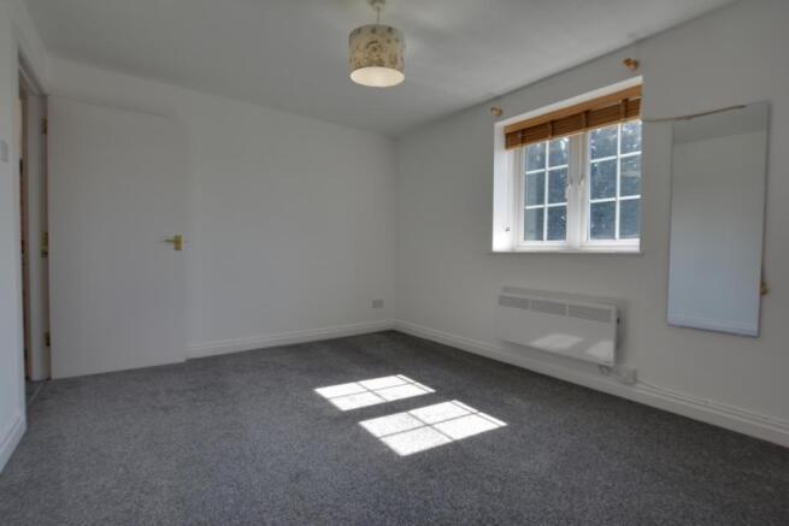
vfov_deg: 72.1
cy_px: 263
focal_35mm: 16
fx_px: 362
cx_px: 394
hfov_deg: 95.0
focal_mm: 11
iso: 400
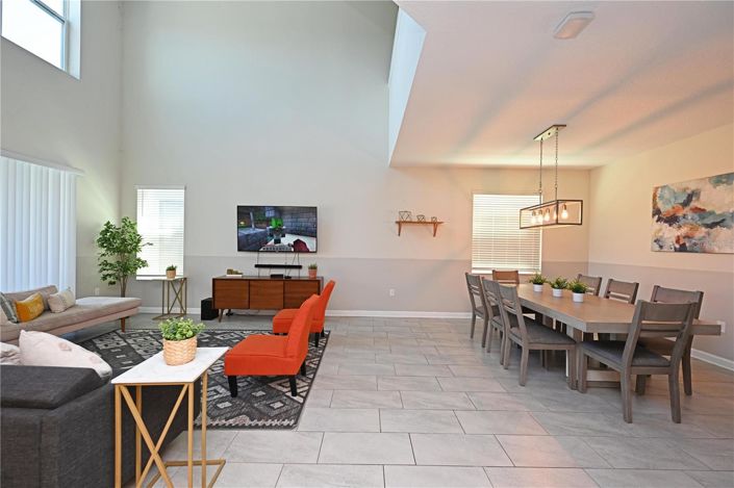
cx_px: 367
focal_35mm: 14
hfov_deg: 104.3
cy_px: 244
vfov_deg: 81.1
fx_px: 285
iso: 280
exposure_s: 1/60
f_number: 4
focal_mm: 14
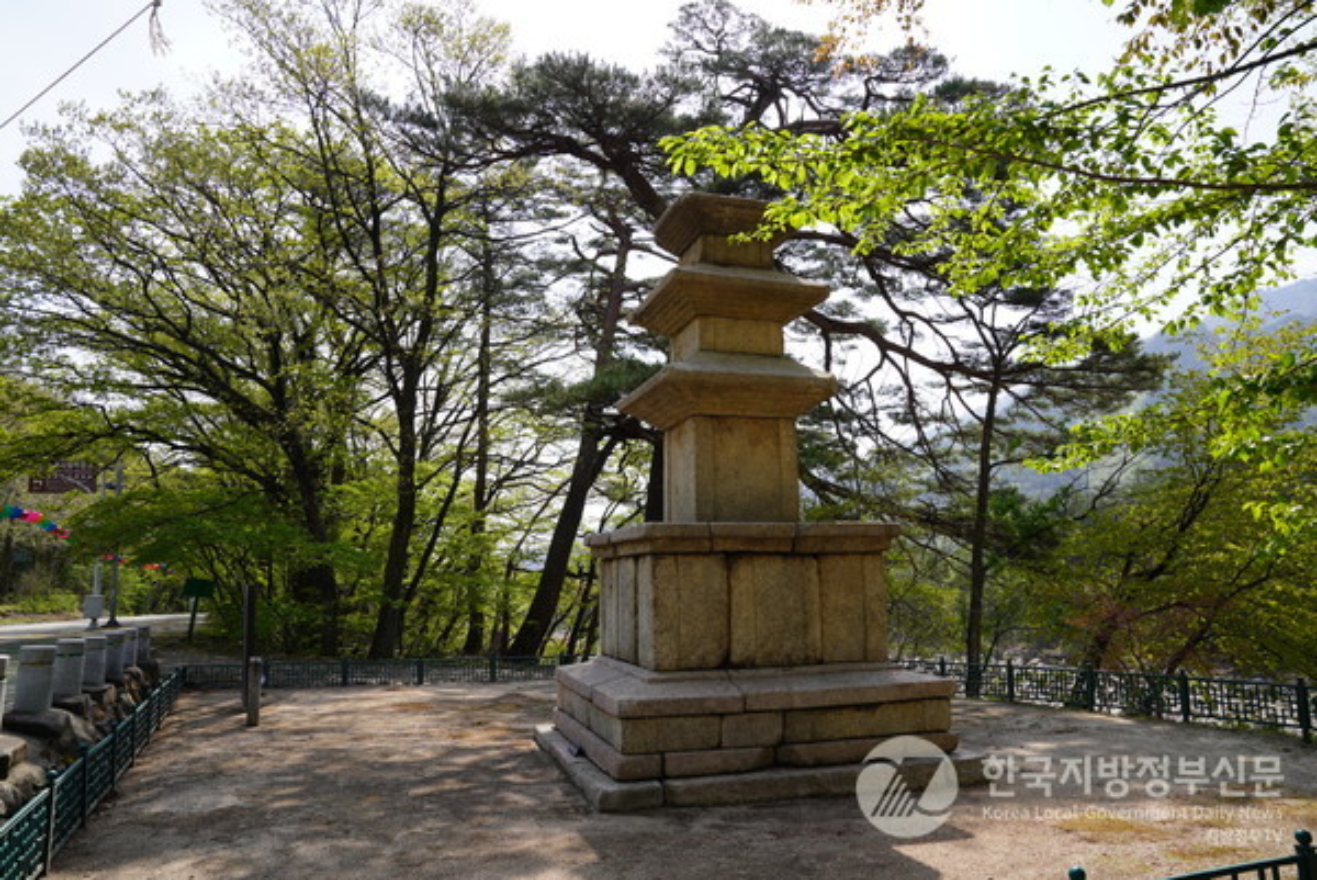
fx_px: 879
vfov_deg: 53.2
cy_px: 440
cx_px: 658
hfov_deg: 73.7
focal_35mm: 24
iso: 100
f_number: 8
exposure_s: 1/125
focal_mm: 24
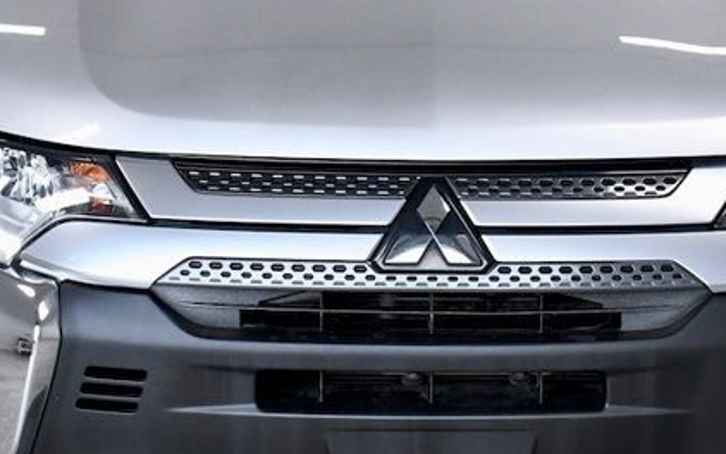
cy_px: 142
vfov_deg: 13.2
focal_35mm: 99
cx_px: 485
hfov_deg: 20.9
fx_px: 1959
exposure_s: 1/400
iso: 2500
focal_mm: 27
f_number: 10
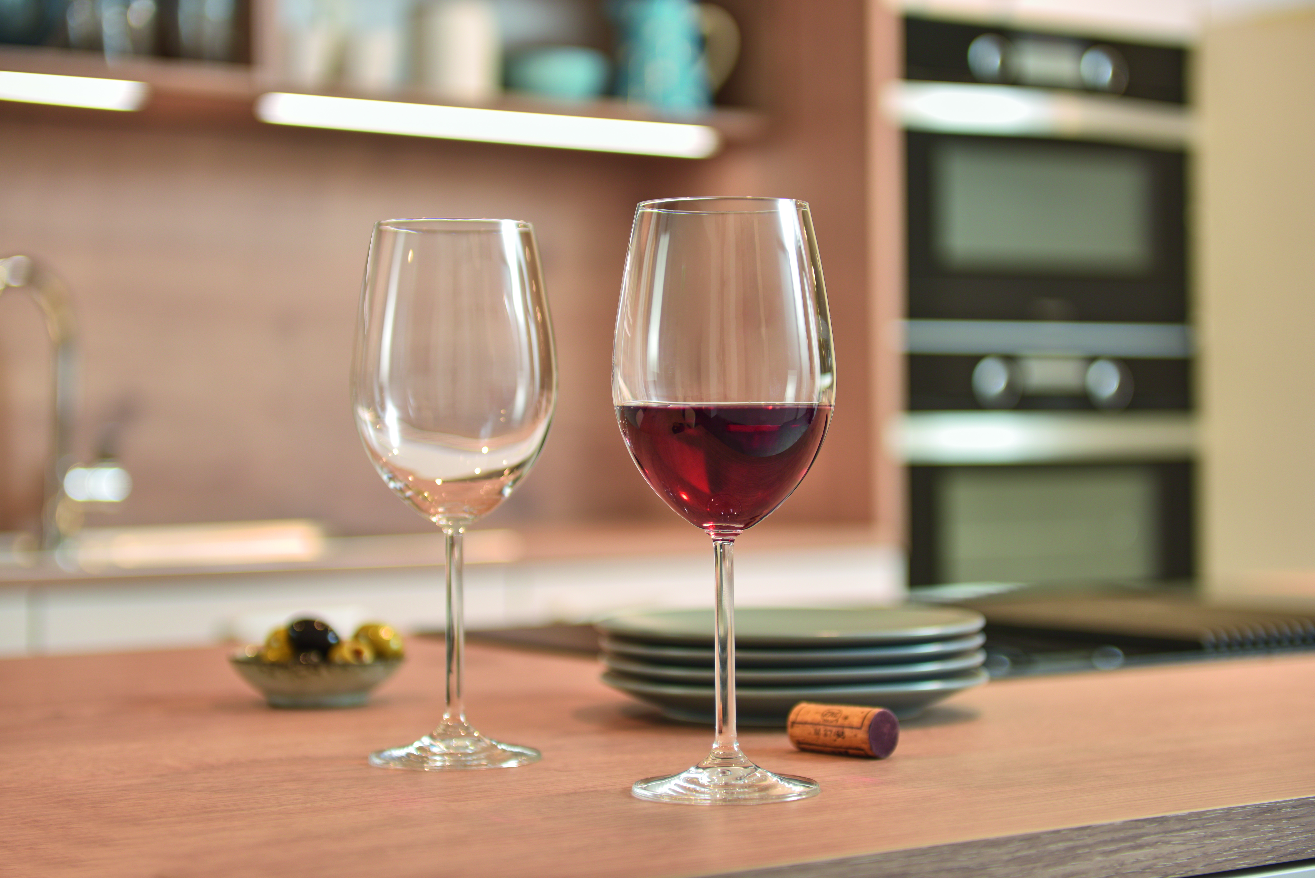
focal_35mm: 70
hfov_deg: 28.8
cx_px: 658
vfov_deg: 19.5
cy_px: 439
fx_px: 2558
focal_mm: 70
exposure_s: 1/15
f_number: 2.8
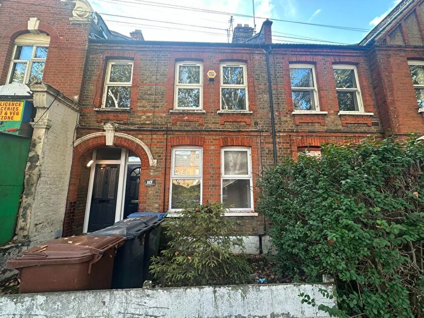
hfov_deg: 102.1
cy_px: 159
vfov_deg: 85.7
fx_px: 171
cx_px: 212
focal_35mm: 14
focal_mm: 2.22
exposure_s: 1/127
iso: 40
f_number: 2.2
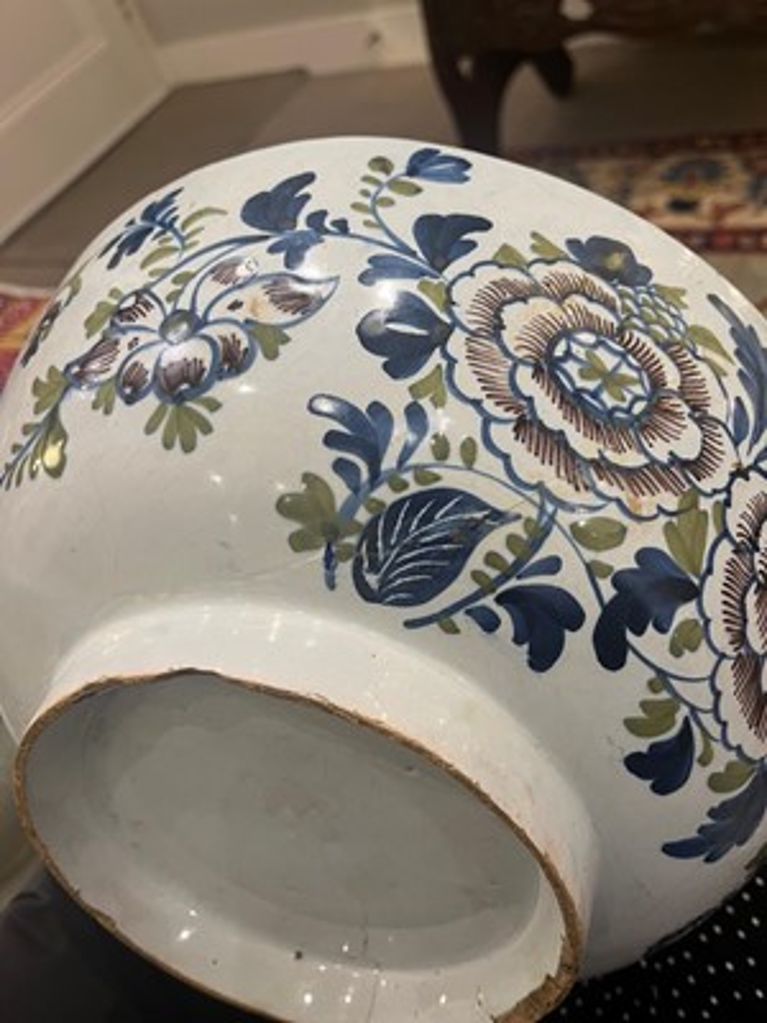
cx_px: 384
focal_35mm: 26
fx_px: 768
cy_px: 512
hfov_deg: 53.1
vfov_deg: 67.3
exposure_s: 1/50
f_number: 1.6
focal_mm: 5.1
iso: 125
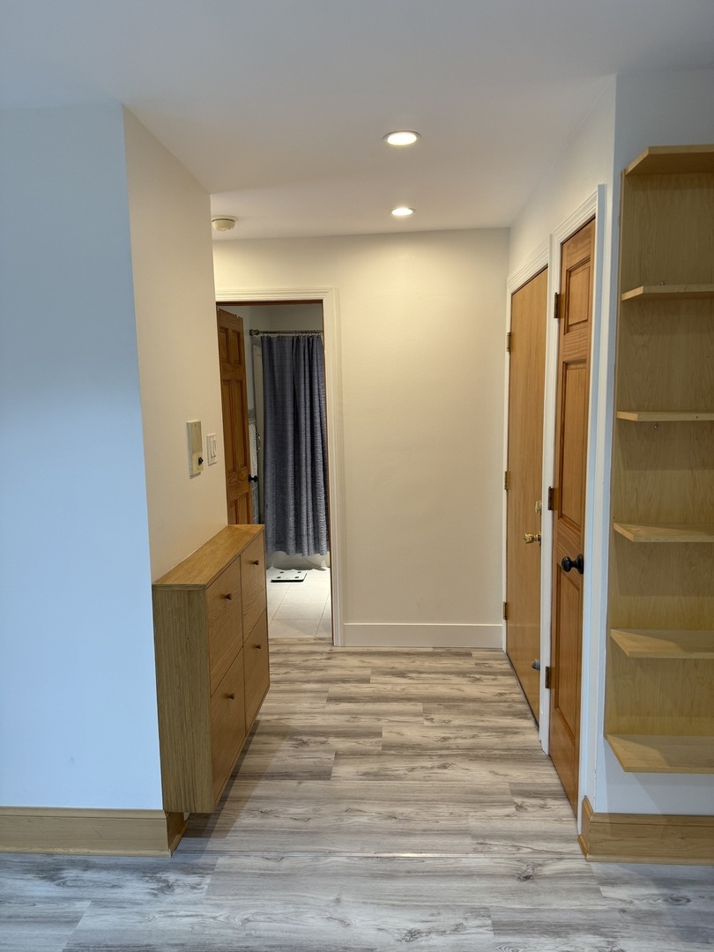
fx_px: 660
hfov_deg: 56.8
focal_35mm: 24
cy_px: 476
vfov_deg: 71.6
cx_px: 357
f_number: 1.78
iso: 125
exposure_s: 1/60
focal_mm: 6.76
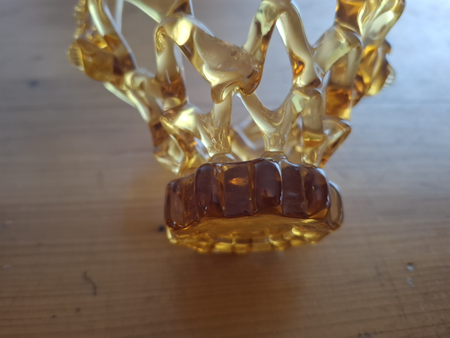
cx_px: 225
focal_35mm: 23
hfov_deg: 73.9
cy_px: 169
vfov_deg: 58.9
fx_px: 299
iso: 320
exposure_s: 1/50
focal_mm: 5.54
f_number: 1.8
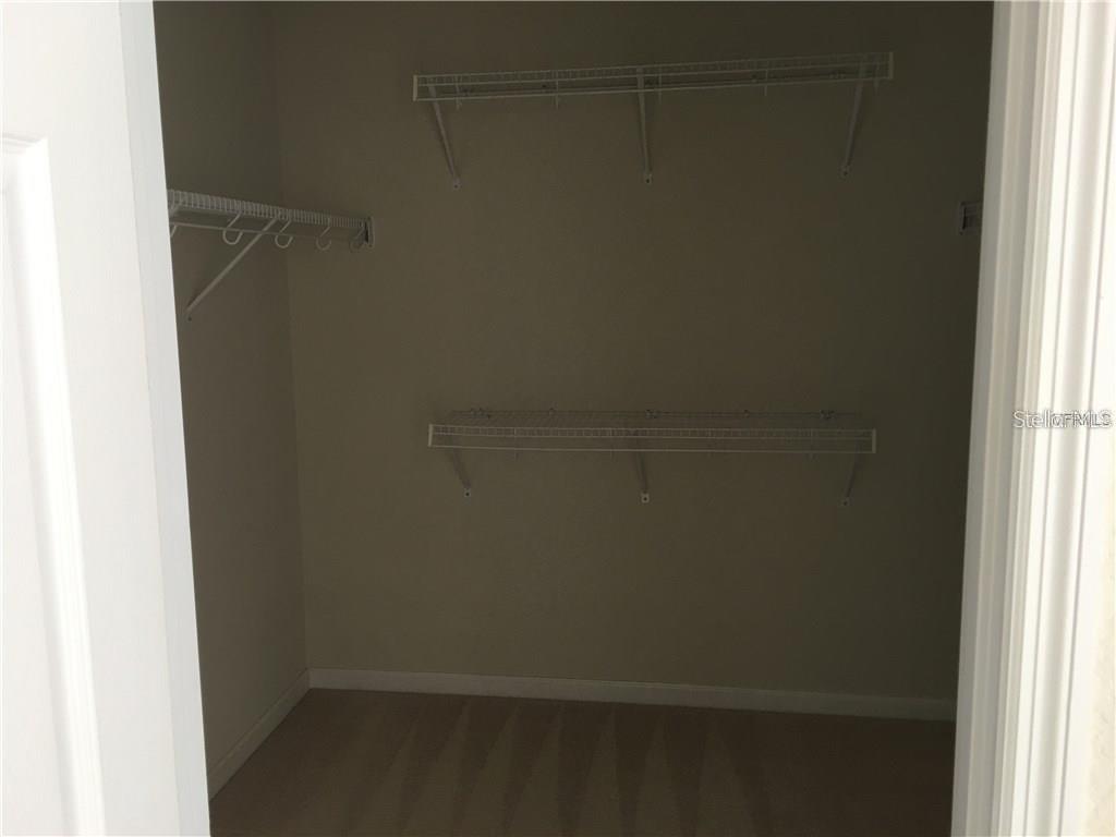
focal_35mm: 29
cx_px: 558
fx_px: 935
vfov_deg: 48.2
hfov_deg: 61.7
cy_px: 418
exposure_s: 1/15
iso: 25
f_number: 2.2
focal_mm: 4.15
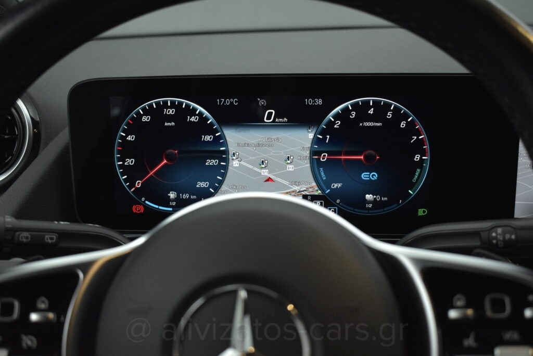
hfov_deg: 47.9
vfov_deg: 33.1
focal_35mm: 40
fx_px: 600
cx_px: 266
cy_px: 178
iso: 1600
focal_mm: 27
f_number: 4
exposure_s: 1/160
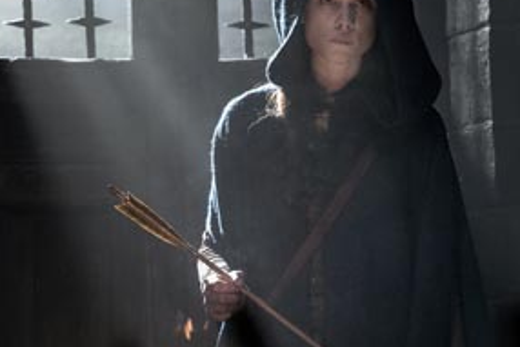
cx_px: 295
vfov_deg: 6.0
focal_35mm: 229
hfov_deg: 9.0
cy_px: 189
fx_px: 3309
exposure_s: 1/200
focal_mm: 131
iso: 8000
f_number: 4
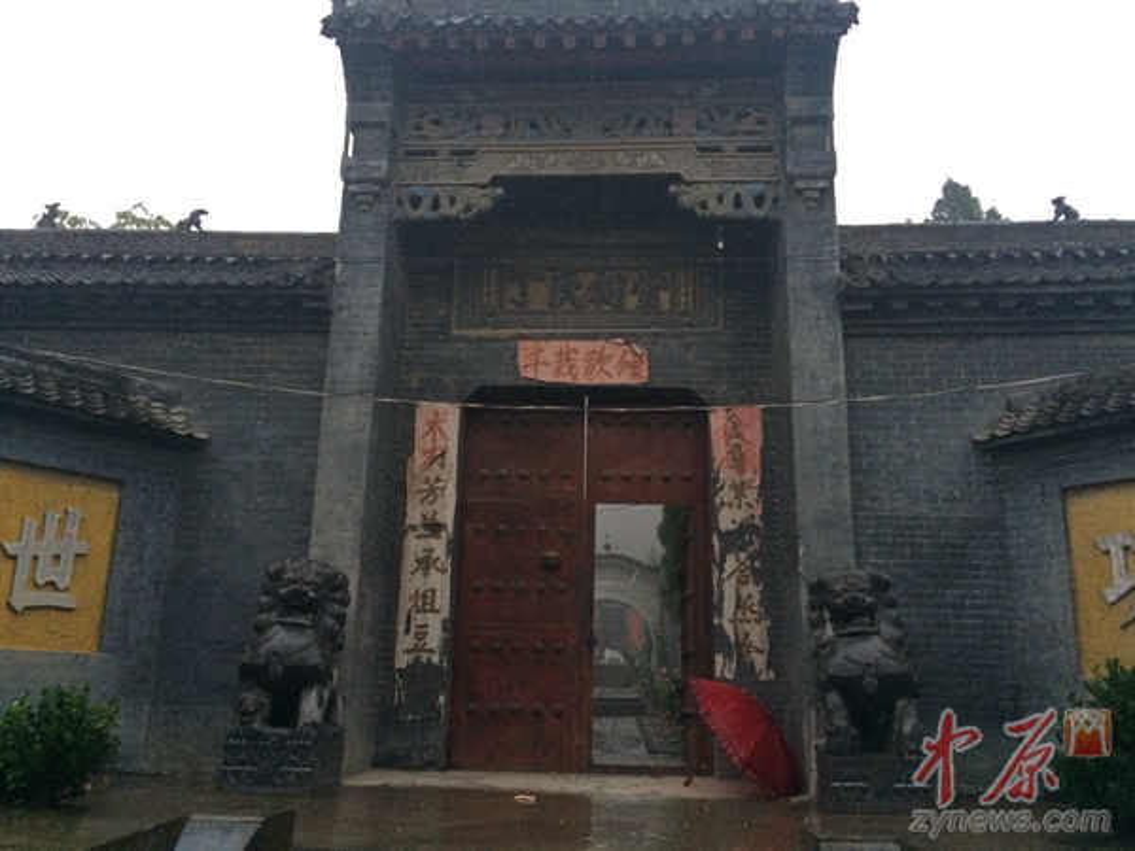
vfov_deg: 48.2
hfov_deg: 61.7
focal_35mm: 29
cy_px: 426
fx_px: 951
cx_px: 568
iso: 320
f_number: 2.2
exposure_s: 1/30
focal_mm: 4.15
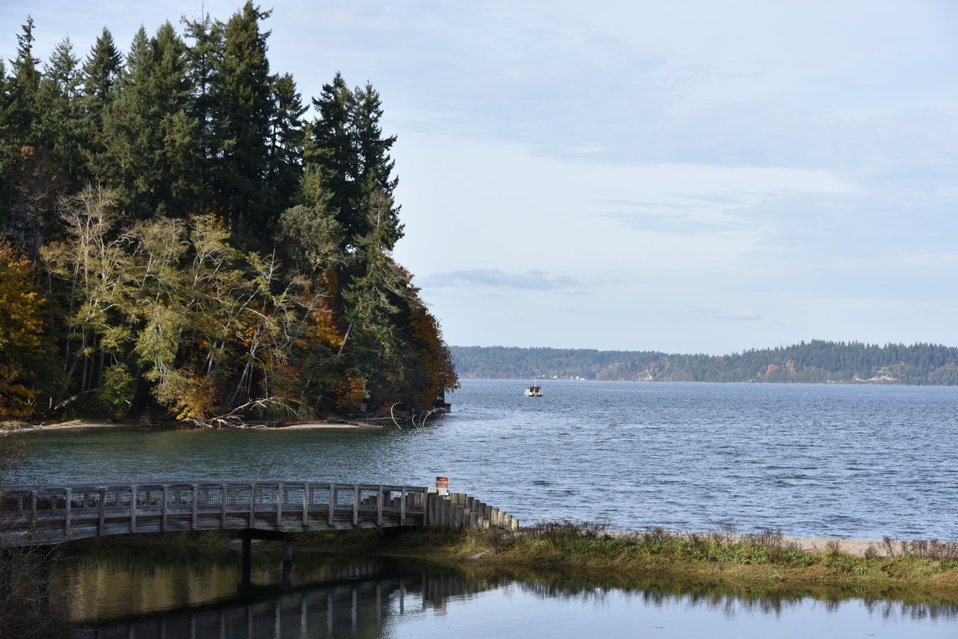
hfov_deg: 24.8
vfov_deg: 16.7
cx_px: 479
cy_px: 320
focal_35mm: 82
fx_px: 2182
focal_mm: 82
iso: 100
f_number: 7.1
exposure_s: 1/200
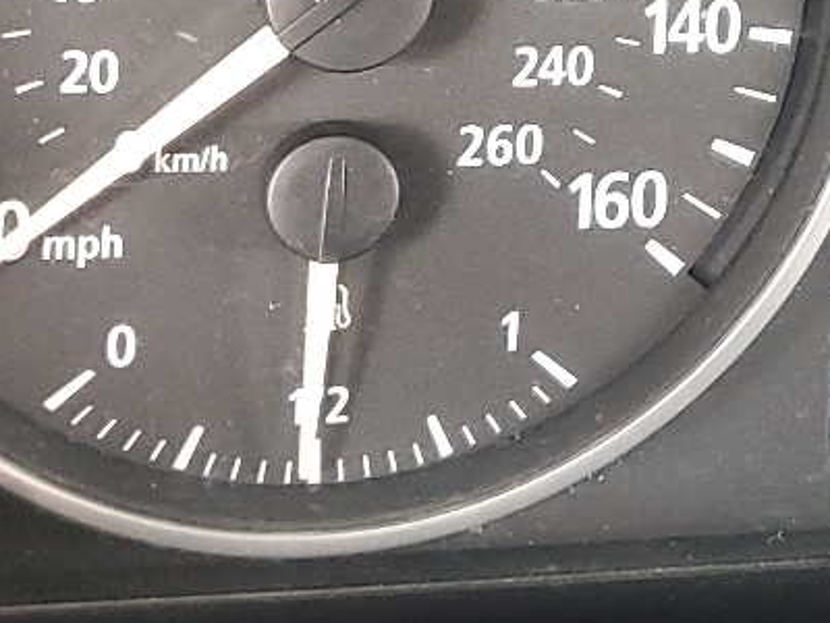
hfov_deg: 18.0
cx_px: 994
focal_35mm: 104
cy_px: -280
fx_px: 2494
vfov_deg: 13.5
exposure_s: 1/40
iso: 305
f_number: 1.5
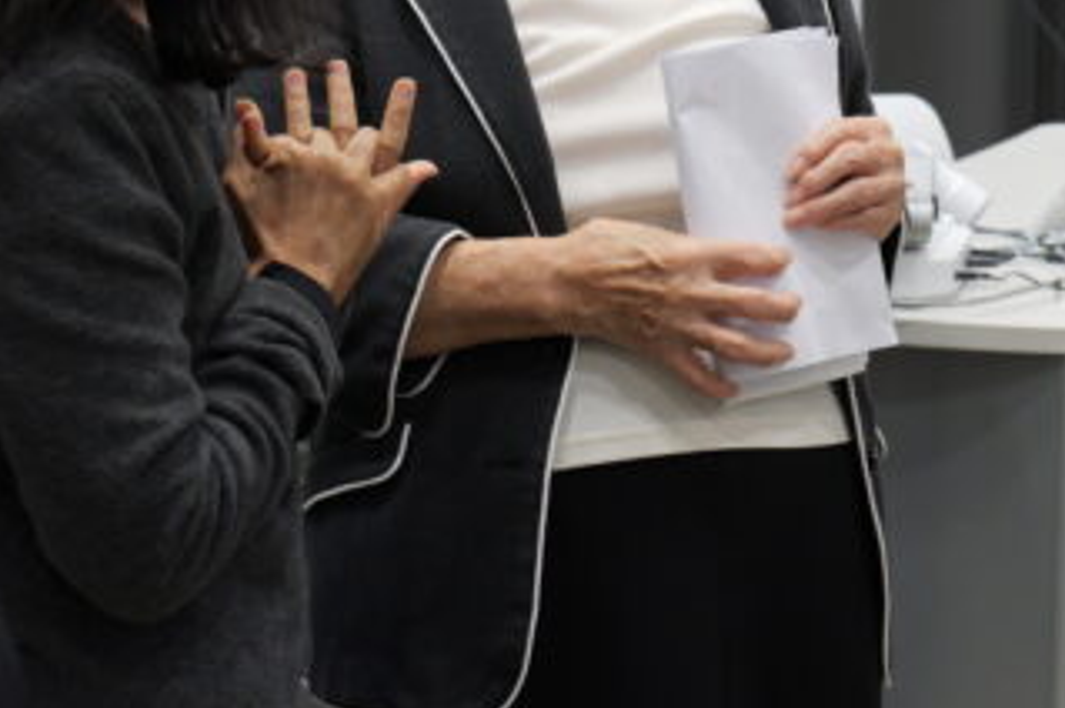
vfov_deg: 12.6
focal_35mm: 107
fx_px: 3162
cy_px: -57
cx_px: 1025
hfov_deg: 18.7
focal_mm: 49
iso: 2500
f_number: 6.3
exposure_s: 1/125
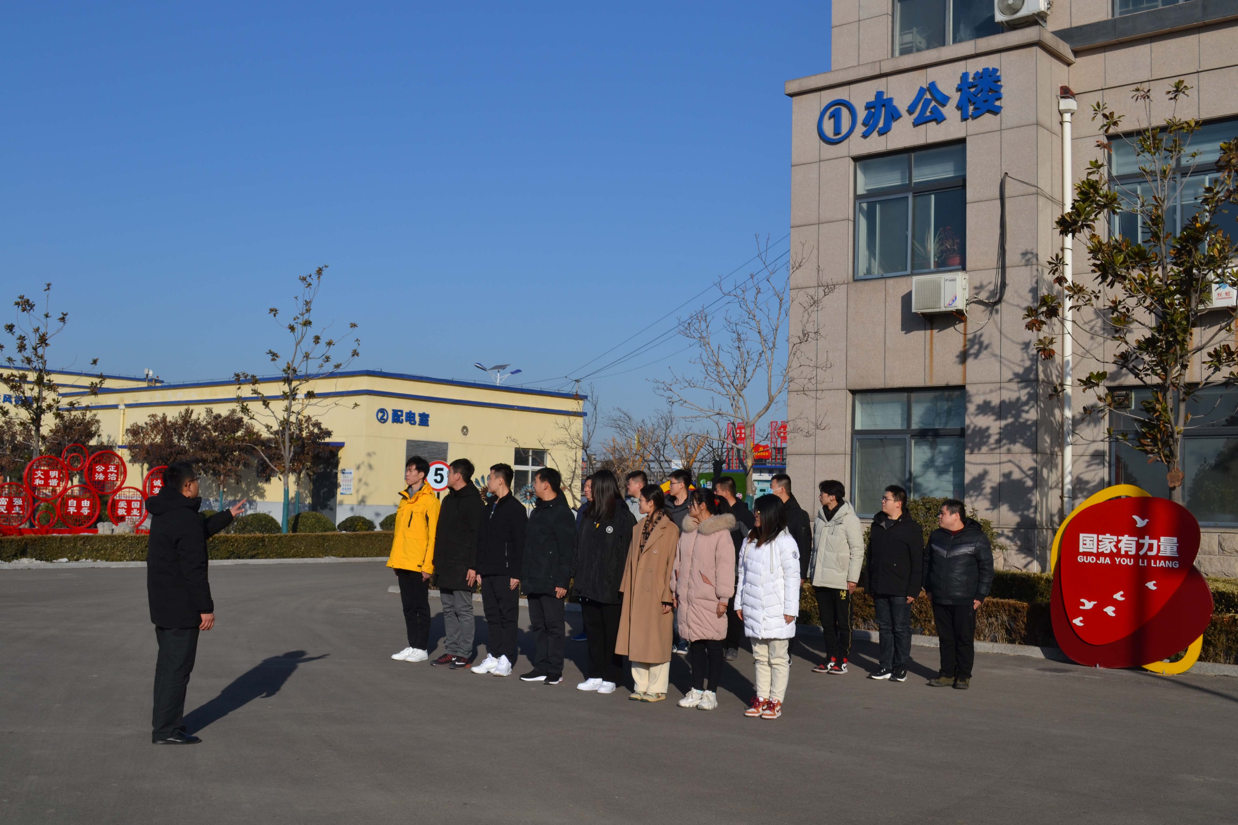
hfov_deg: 53.1
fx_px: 1238
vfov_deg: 36.9
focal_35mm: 36
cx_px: 619
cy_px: 412
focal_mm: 24
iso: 100
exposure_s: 1/320
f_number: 9
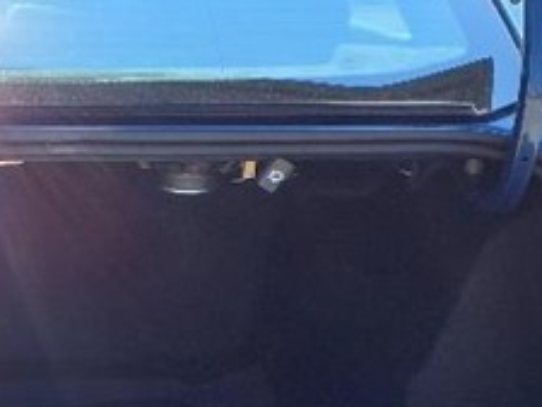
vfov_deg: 15.1
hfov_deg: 19.7
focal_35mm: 96
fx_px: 1504
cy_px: 417
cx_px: -31
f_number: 1.9
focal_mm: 3.58
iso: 40
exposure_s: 1/714
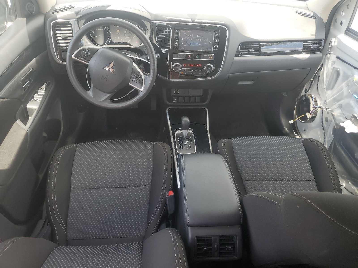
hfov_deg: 67.3
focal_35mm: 26
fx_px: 269
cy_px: 134
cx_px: 179
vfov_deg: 53.1
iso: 50
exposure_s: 1/217
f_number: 1.5
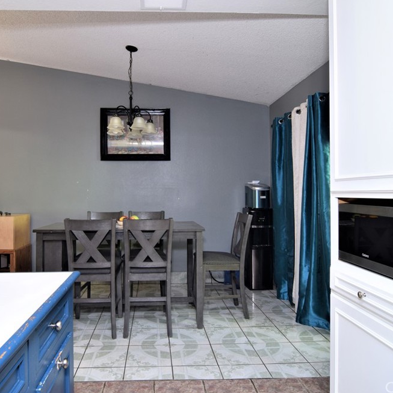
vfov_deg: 65.0
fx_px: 308
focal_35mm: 24
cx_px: 168
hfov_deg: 64.7
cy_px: 190
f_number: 8
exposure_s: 1
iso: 400
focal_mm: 12
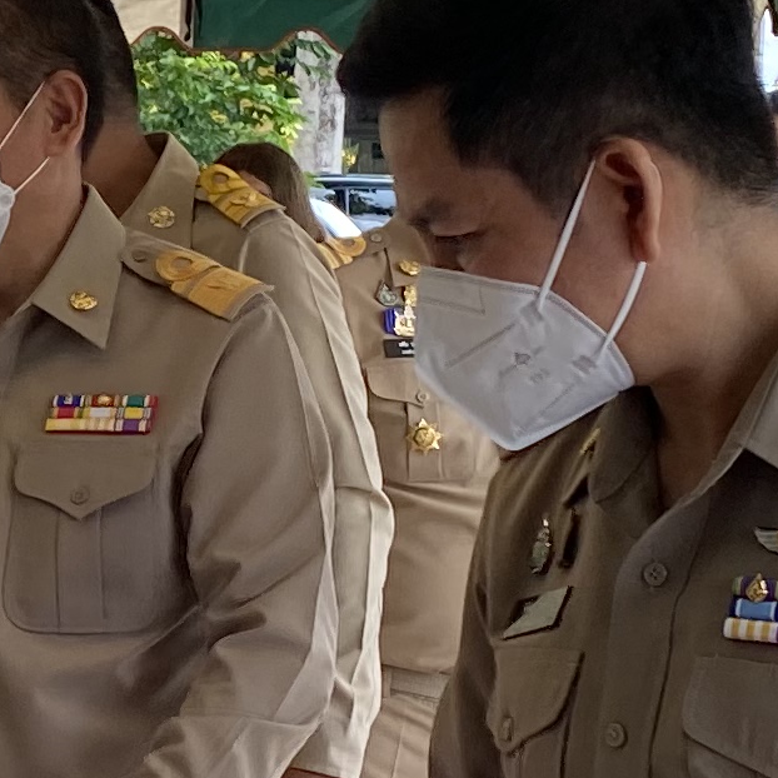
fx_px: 3789
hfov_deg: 11.3
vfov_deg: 11.7
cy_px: 366
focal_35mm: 149
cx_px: -330
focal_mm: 4.25
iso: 32
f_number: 1.8
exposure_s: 1/549
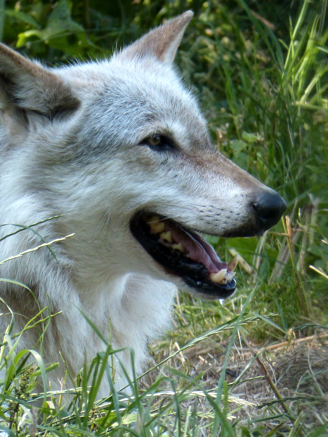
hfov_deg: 1.2
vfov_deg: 1.6
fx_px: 16111
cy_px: 206
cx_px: 150
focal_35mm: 1275
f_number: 5.2
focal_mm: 108
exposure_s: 1/125
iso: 320
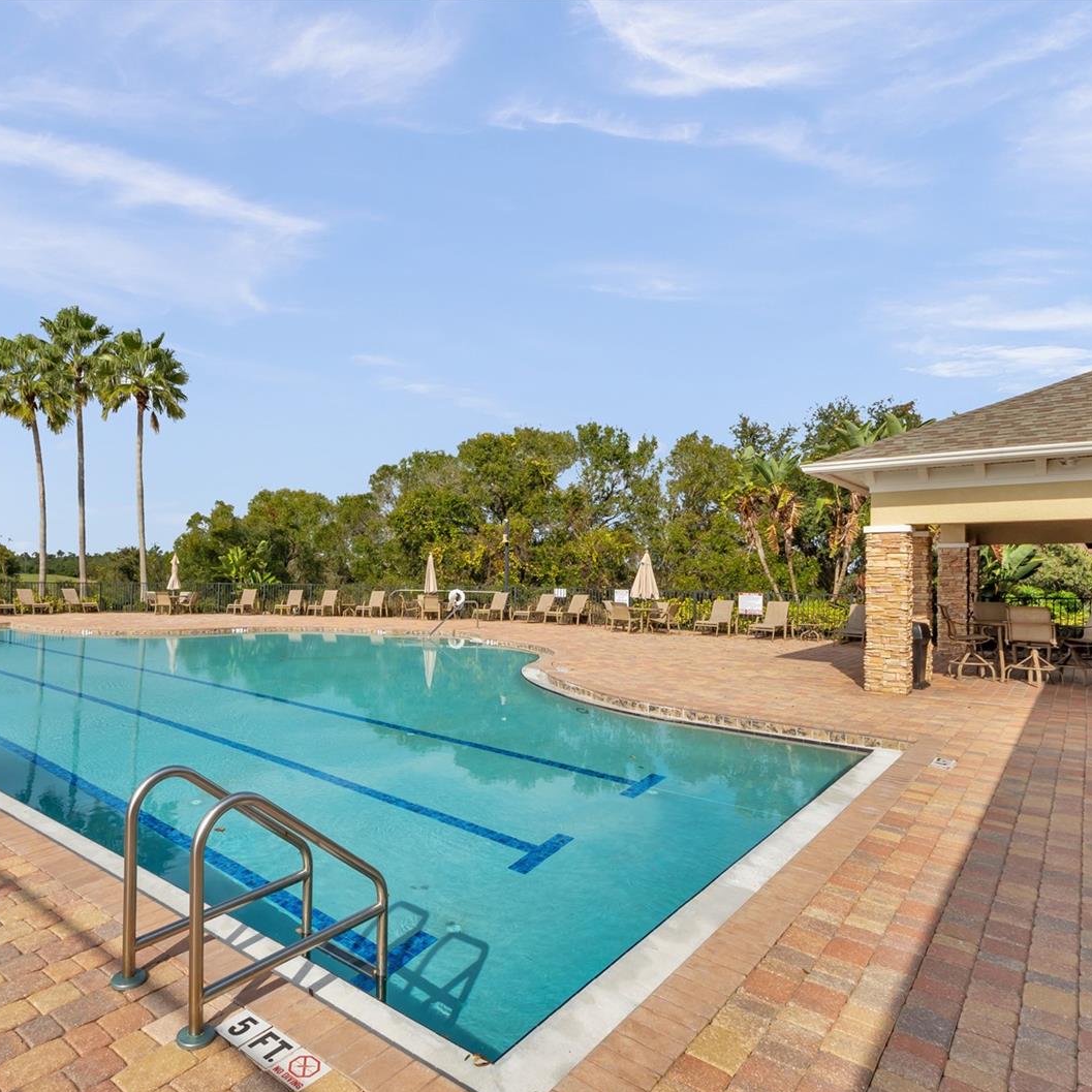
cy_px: 545
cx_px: 371
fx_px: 654
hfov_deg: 77.4
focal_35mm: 18
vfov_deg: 79.7
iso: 100
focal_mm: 9.5
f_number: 9
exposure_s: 1/400
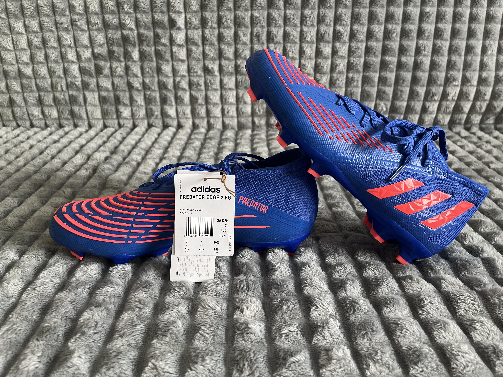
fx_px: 378
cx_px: 252
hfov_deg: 67.3
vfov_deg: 53.1
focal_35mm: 26
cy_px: 188
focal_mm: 5.1
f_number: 1.6
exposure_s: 1/50
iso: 250
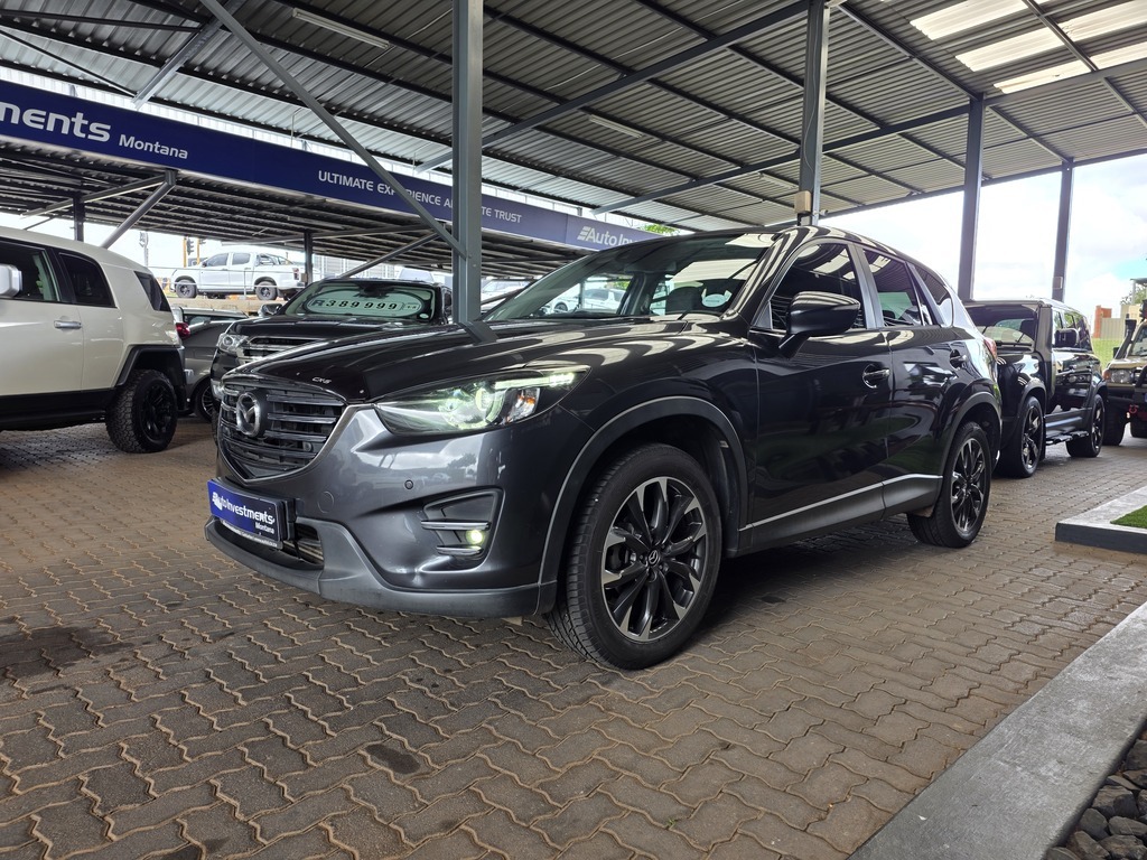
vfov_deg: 58.9
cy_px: 430
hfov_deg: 73.9
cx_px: 574
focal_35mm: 23
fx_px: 762
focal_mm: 6.25
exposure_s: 1/50
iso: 20
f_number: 1.7
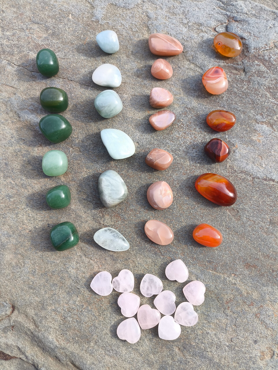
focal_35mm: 25
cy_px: 185
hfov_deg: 54.9
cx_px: 139
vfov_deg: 69.4
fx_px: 268
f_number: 1.7
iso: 50
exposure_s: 1/290
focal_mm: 4.71
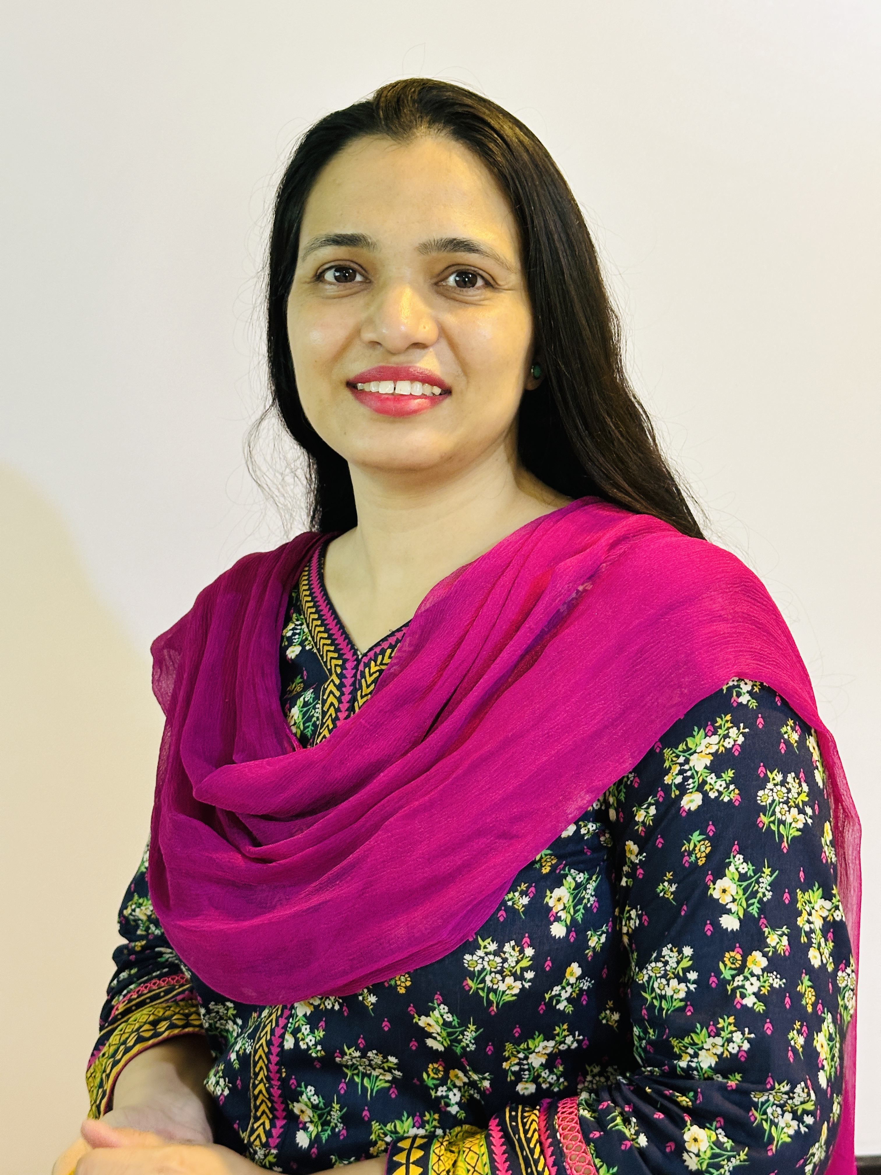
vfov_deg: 39.7
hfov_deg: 30.3
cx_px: 440
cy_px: 588
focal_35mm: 48
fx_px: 1629
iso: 320
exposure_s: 1/33
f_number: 1.78
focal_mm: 6.86
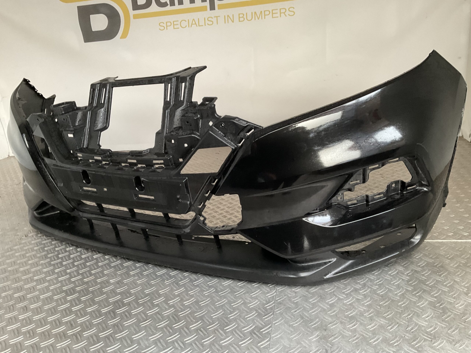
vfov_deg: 48.2
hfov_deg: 61.7
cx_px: 236
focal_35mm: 29
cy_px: 176
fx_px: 395
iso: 160
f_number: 1.8
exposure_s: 1/50
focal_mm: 3
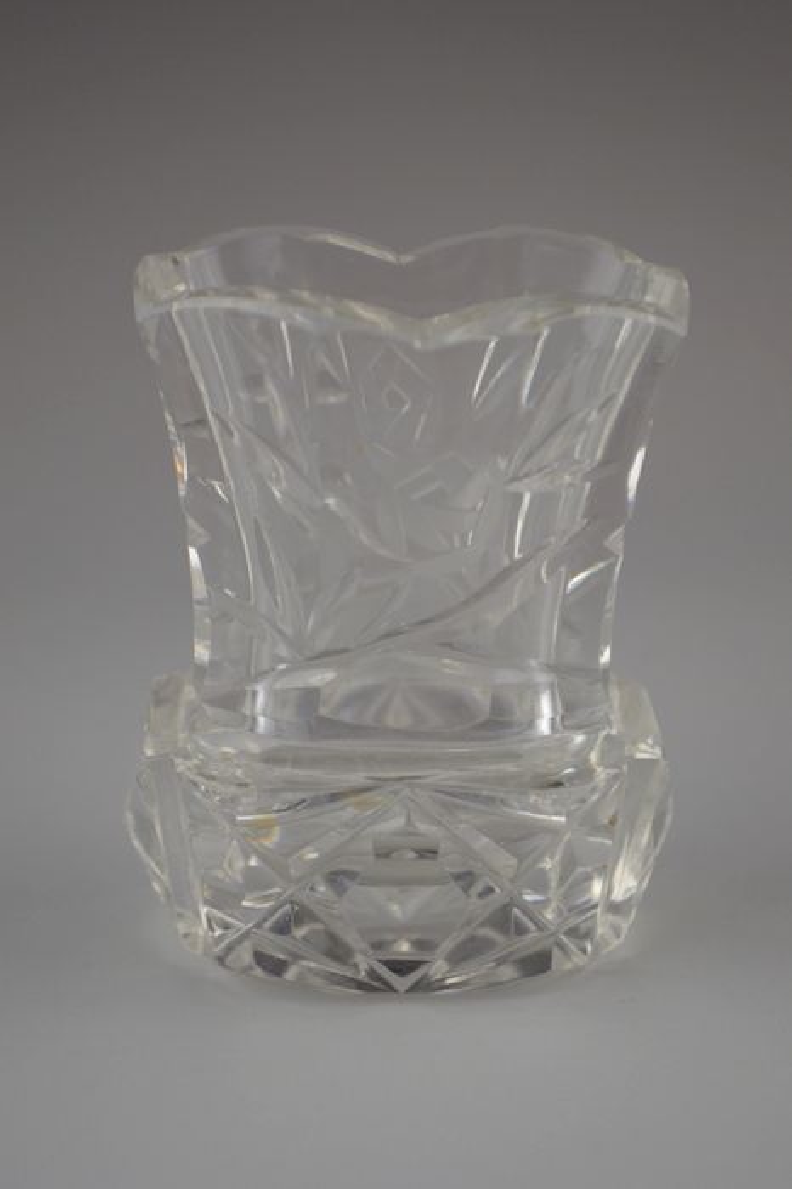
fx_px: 2576
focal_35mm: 78
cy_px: 594
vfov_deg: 26.0
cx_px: 396
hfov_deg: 17.5
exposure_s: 1/125
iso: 360
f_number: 5.6
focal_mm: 52
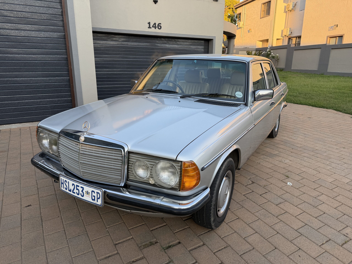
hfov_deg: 71.6
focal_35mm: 24
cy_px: 132
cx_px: 176
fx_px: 244
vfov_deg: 56.8
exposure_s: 1/294
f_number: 1.78
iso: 80
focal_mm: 6.76
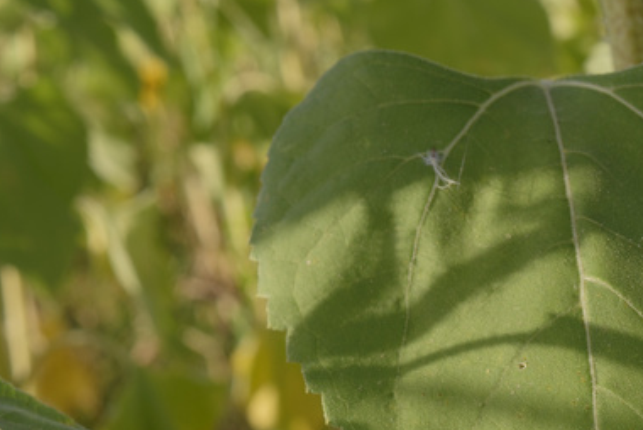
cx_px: -195
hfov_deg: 15.1
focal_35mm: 129
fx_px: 2306
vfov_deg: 10.1
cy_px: -302
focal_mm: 35
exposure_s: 1/200
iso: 160
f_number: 8
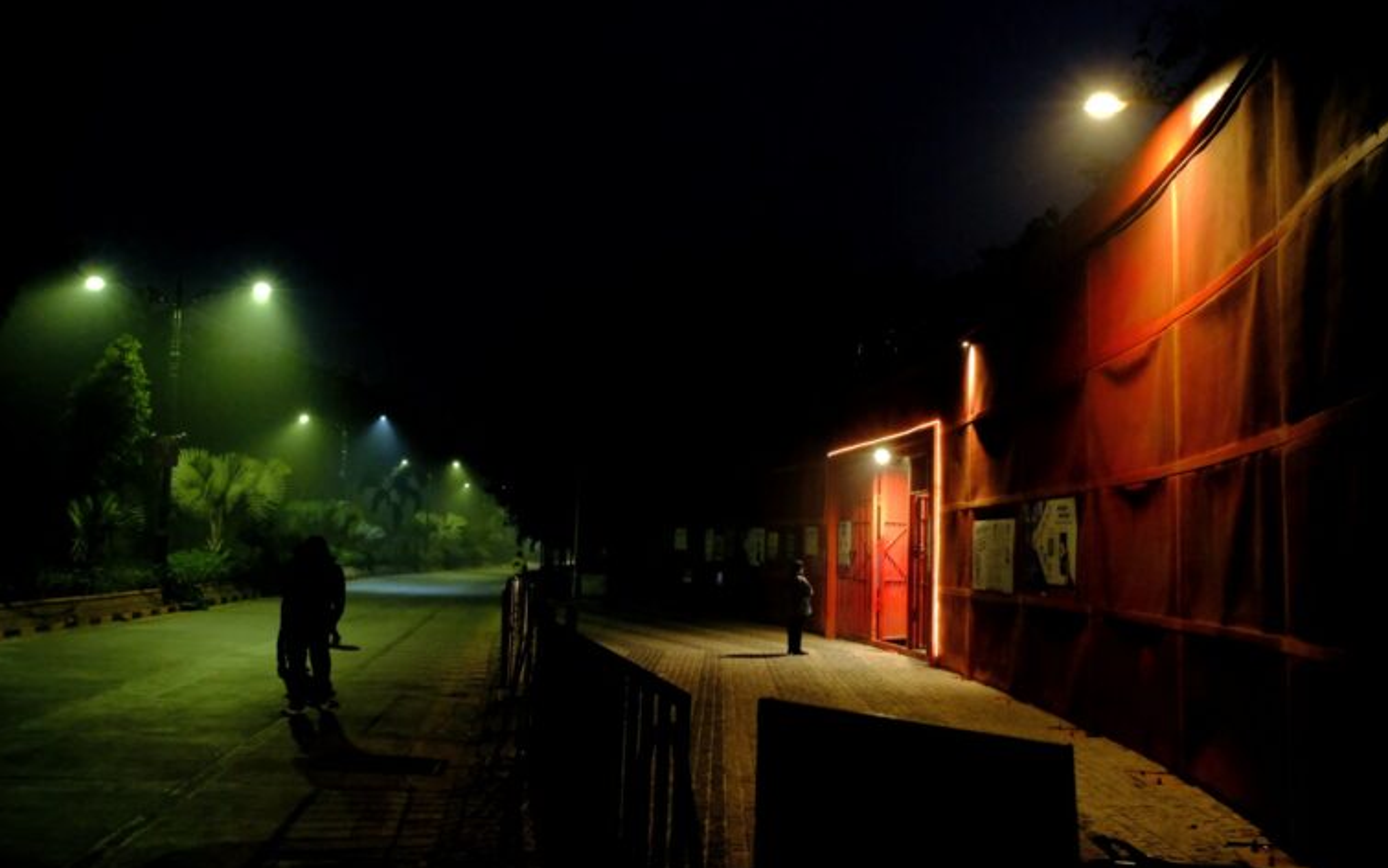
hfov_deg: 66.5
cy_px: 406
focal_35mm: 28
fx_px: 1059
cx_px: 691
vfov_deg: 44.5
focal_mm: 18
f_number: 5.6
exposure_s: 1/60
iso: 6400
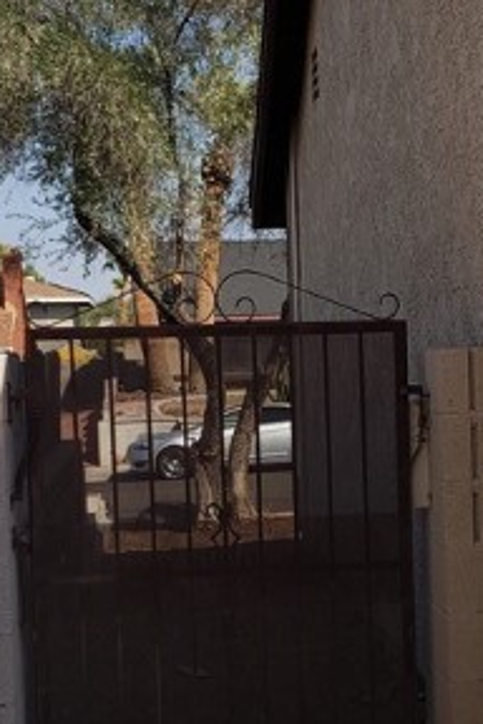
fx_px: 1449
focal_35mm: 72
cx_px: 355
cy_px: 422
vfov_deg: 28.0
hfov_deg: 18.8
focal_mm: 4.3
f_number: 2.4
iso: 50
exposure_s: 1/1909
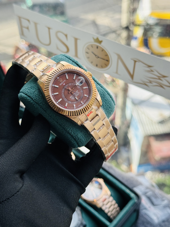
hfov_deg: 30.3
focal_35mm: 48
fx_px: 314
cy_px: 114
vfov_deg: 39.7
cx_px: 85
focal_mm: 6.76
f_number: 1.78
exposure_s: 1/615
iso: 64
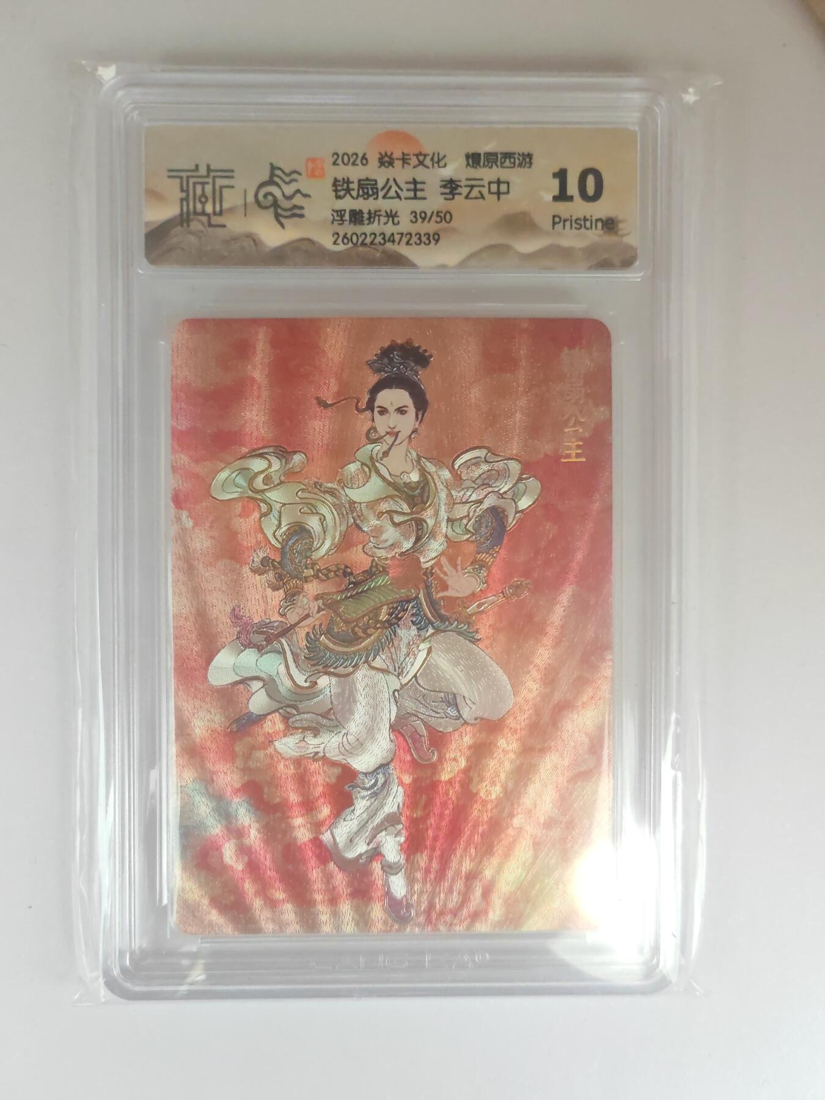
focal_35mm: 27
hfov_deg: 51.4
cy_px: 550
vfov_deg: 65.3
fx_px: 858
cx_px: 412
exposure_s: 1/33
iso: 1000
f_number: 1.95
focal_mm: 5.52
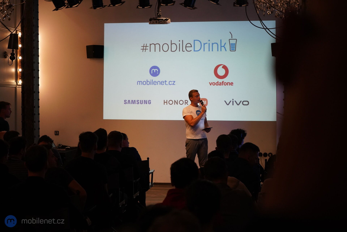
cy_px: 116
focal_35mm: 70
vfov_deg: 19.5
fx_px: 675
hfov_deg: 28.8
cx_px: 174
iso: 4000
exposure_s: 1/160
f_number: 5.6
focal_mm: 70
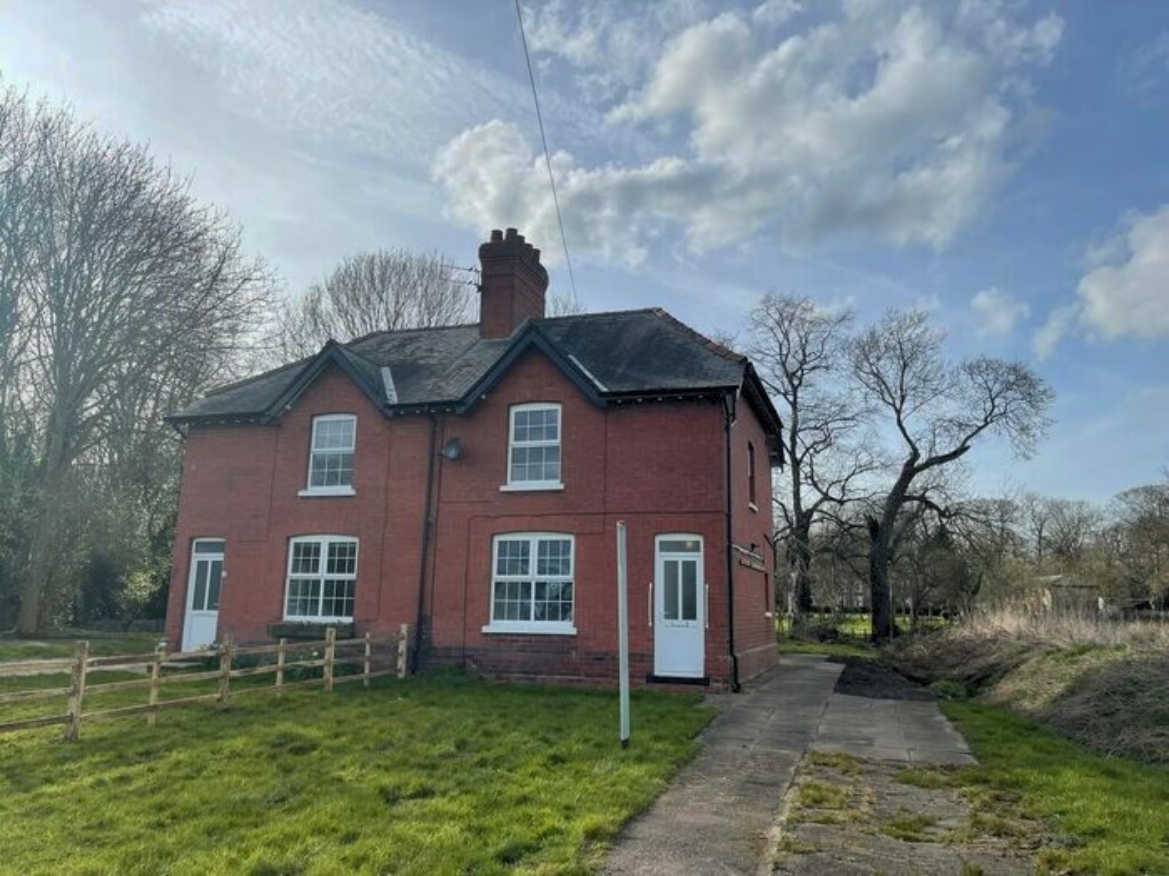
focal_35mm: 25
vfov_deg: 54.9
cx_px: 584
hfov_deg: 69.4
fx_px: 844
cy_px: 438
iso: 32
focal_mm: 5.1
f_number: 1.6
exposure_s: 1/5618
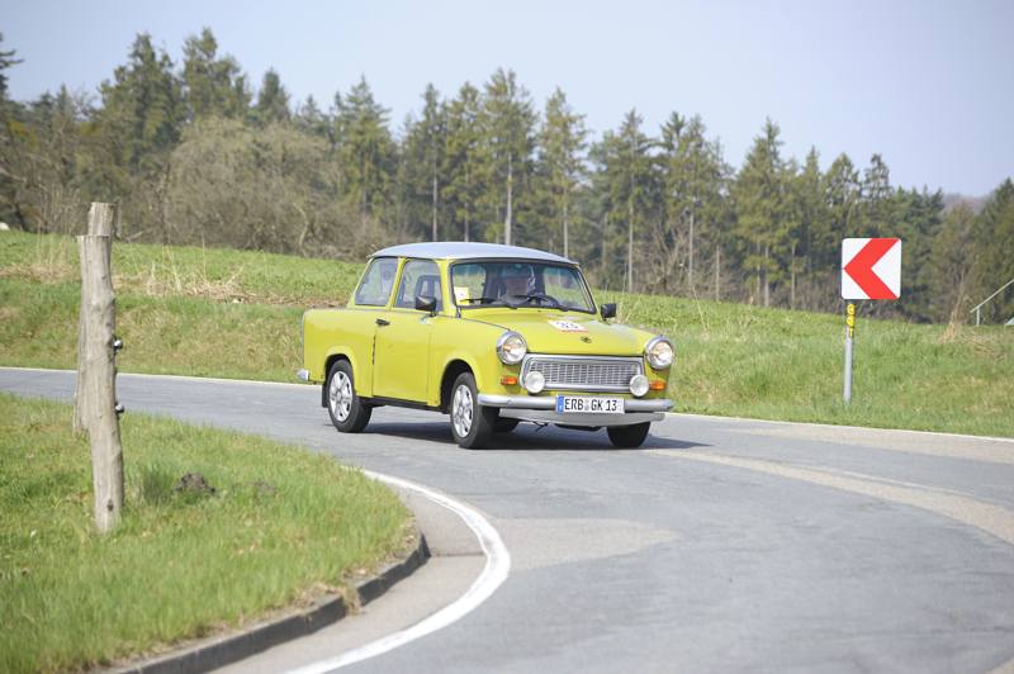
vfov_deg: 7.0
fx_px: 5488
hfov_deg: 10.6
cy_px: 337
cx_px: 507
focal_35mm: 195
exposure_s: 1/400
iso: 200
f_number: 7.1
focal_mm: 195
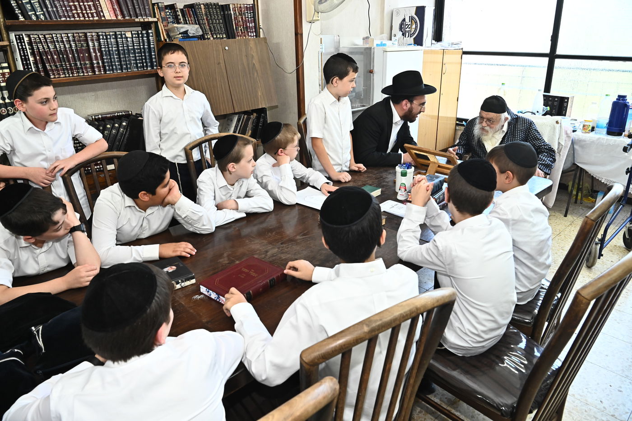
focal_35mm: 24
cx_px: 316
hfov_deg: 73.8
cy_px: 210
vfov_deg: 53.1
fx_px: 421
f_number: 9
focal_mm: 24
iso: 2500
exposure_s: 1/200
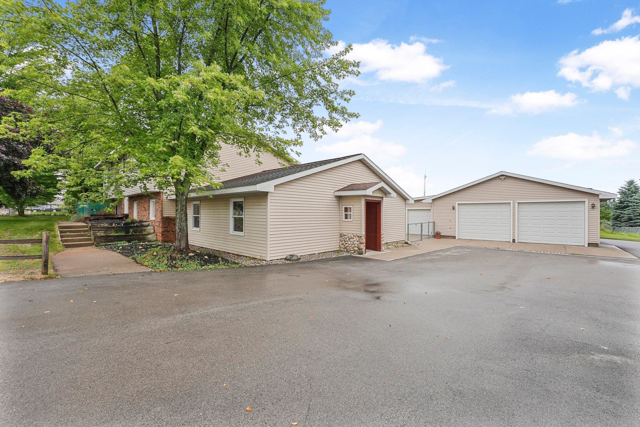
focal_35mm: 14
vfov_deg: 81.3
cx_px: 320
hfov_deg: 104.2
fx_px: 249
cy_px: 214
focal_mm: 14
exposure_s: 1/500
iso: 800
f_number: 6.3
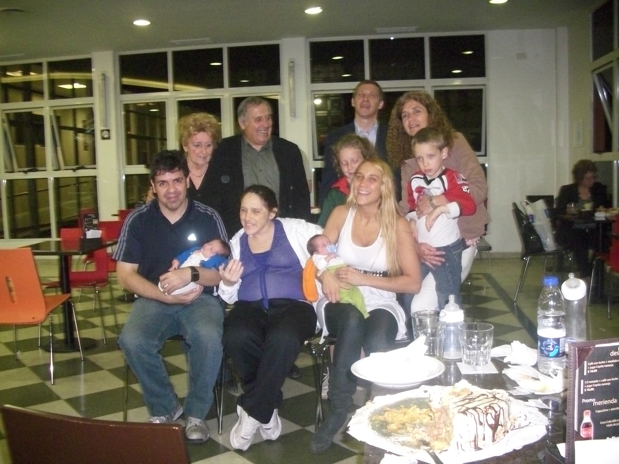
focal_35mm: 31
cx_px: 310
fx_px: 554
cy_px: 232
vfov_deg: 45.4
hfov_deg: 58.4
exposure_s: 1/30
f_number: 2.8
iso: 400
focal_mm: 6.2
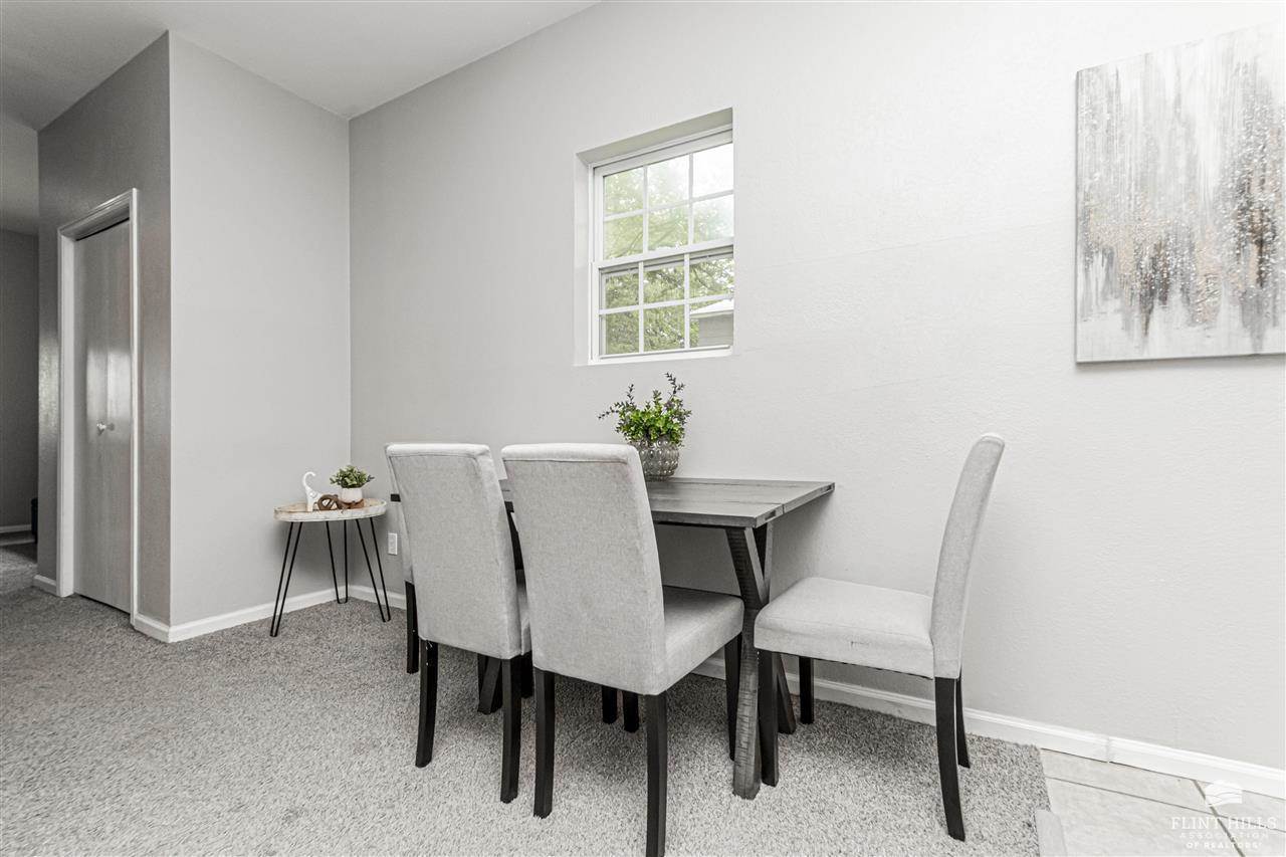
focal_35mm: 15
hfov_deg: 100.4
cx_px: 643
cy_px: 428
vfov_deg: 77.3
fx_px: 536
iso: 1250
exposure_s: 1/60
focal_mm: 10
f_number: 10
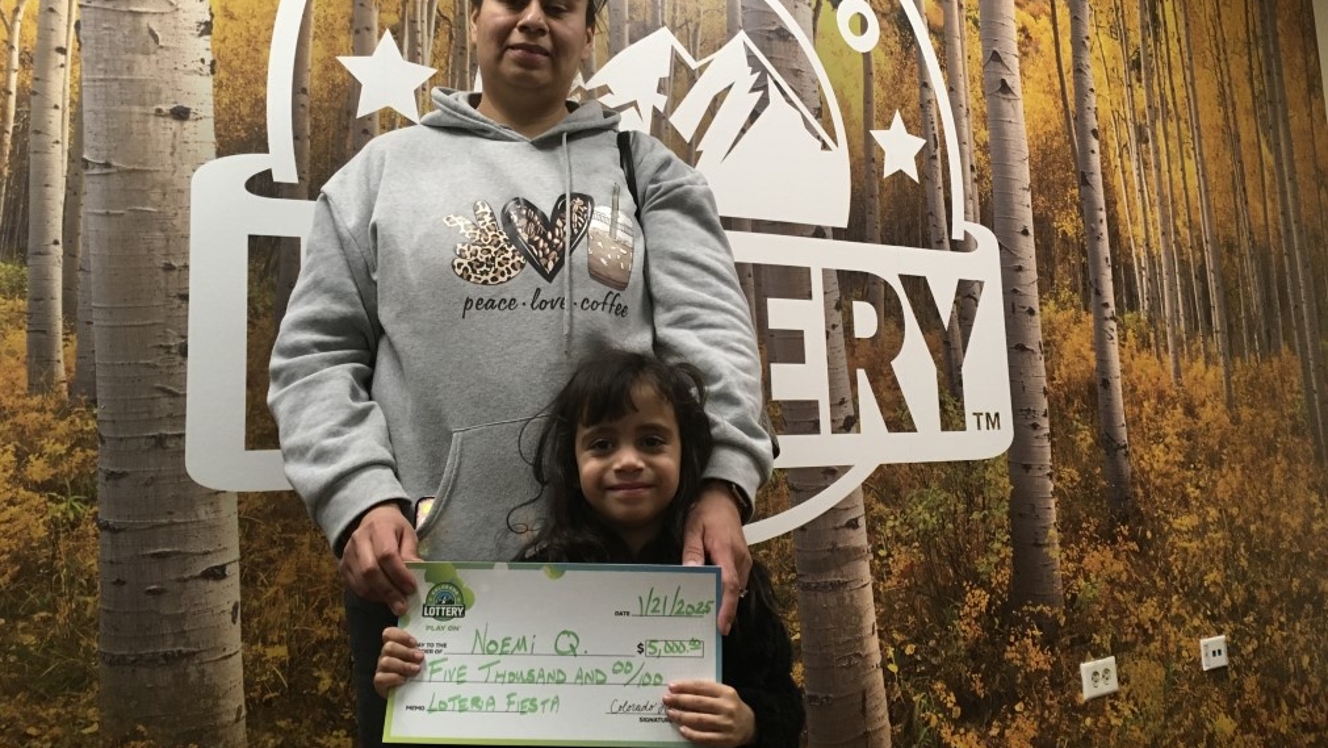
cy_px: 298
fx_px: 1127
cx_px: 663
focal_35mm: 32
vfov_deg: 36.6
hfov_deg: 61.0
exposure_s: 1/30
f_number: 2.2
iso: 125
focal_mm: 4.15
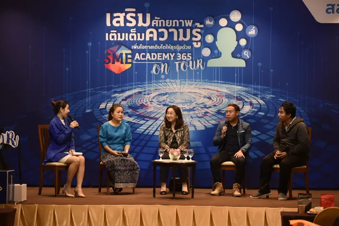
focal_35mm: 111
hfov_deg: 18.4
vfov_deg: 12.4
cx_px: 169
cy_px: 113
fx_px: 1046
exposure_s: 1/250
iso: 1000
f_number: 3.5
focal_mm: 110
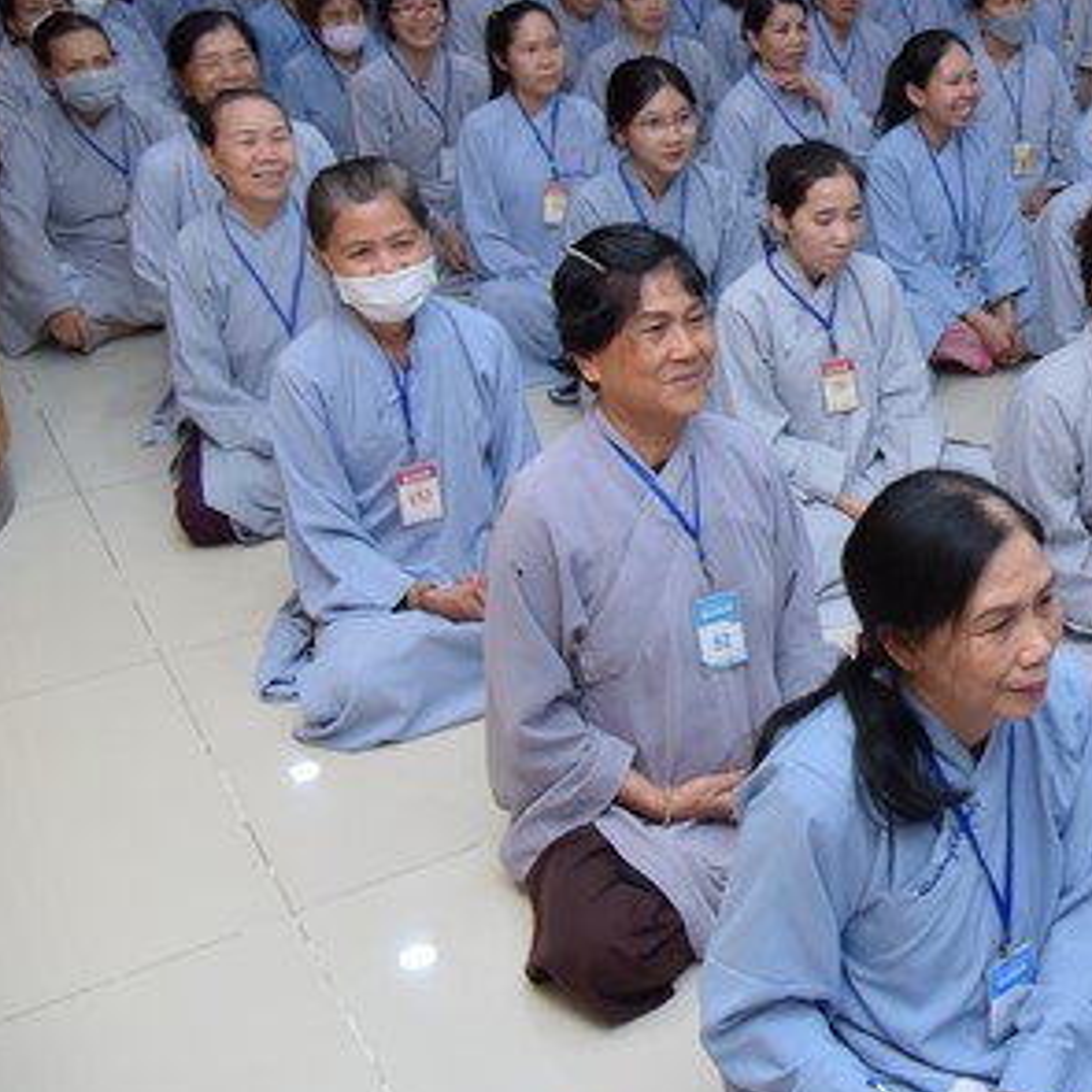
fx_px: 1606
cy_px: 407
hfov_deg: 33.1
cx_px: 1185
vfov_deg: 37.3
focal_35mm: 45
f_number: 5
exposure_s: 1/125
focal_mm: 24
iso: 800
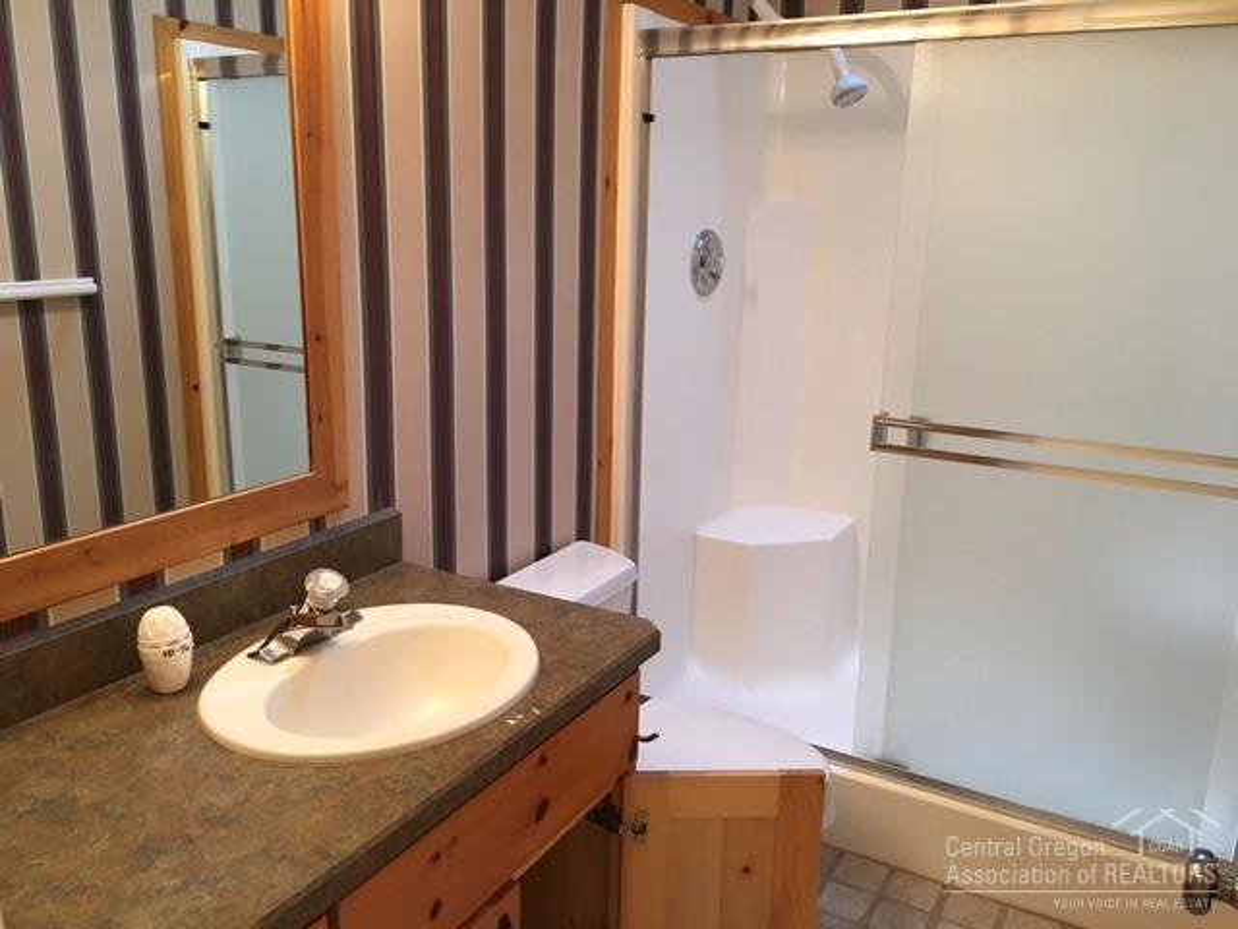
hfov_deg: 61.7
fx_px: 1037
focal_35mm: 29
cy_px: 464
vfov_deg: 48.2
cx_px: 619
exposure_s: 1/30
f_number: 2.2
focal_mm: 4.15
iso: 100
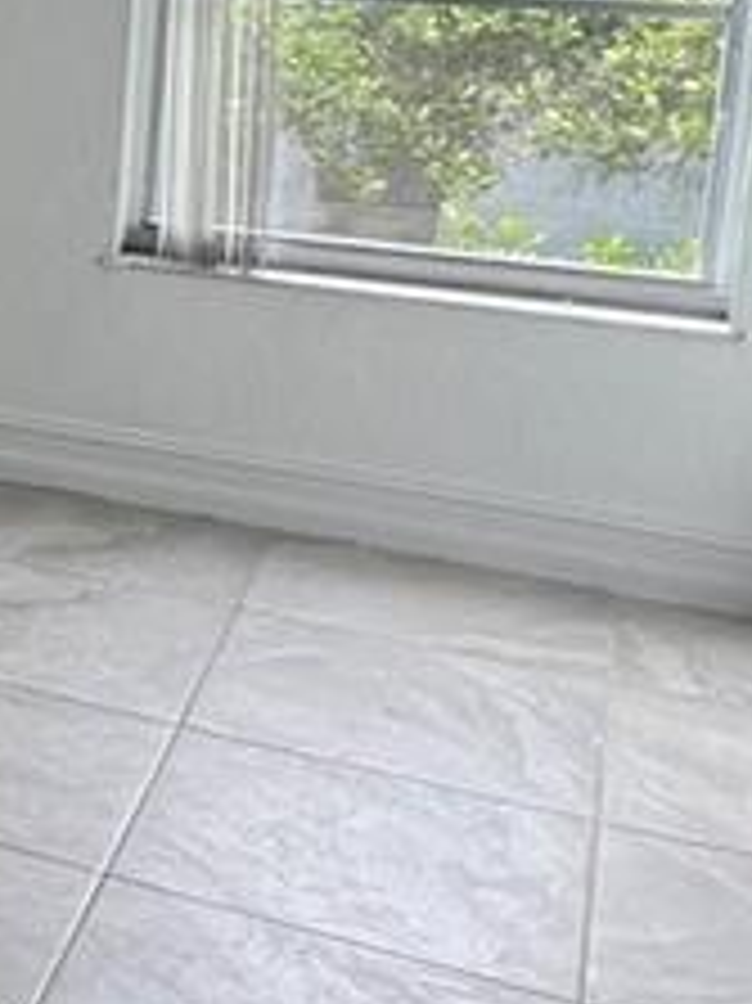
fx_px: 2030
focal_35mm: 70
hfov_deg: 14.8
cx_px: -968
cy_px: 131
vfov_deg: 27.0
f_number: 1.8
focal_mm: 1.57
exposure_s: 1/120
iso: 32
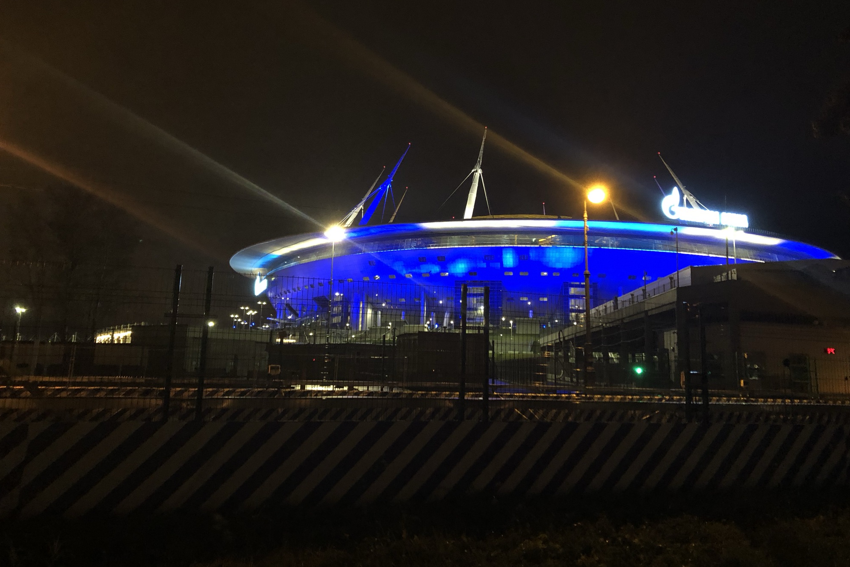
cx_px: 436
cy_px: 239
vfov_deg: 43.5
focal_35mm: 30
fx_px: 708
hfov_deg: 61.9
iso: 100
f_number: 1.8
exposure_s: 1/8
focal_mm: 3.99
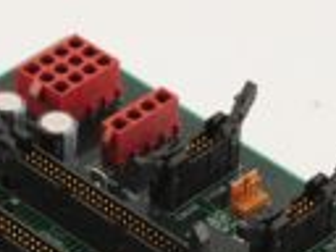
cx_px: 94
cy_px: 476
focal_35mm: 225
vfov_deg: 6.4
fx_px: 2184
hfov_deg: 8.8
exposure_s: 1/125
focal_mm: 50
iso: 1600
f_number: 11
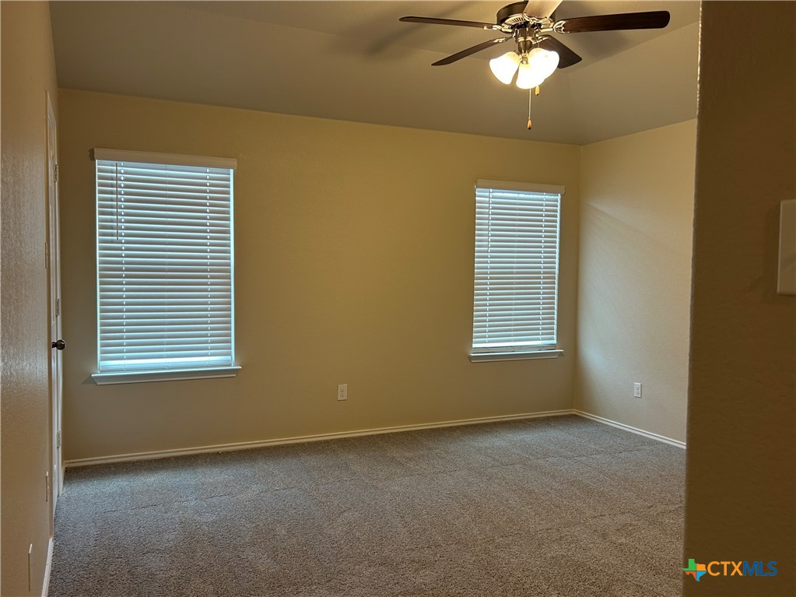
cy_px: 298
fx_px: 598
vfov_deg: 53.1
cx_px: 398
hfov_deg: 67.3
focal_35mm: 26
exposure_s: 1/60
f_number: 1.5
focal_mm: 5.7
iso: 100
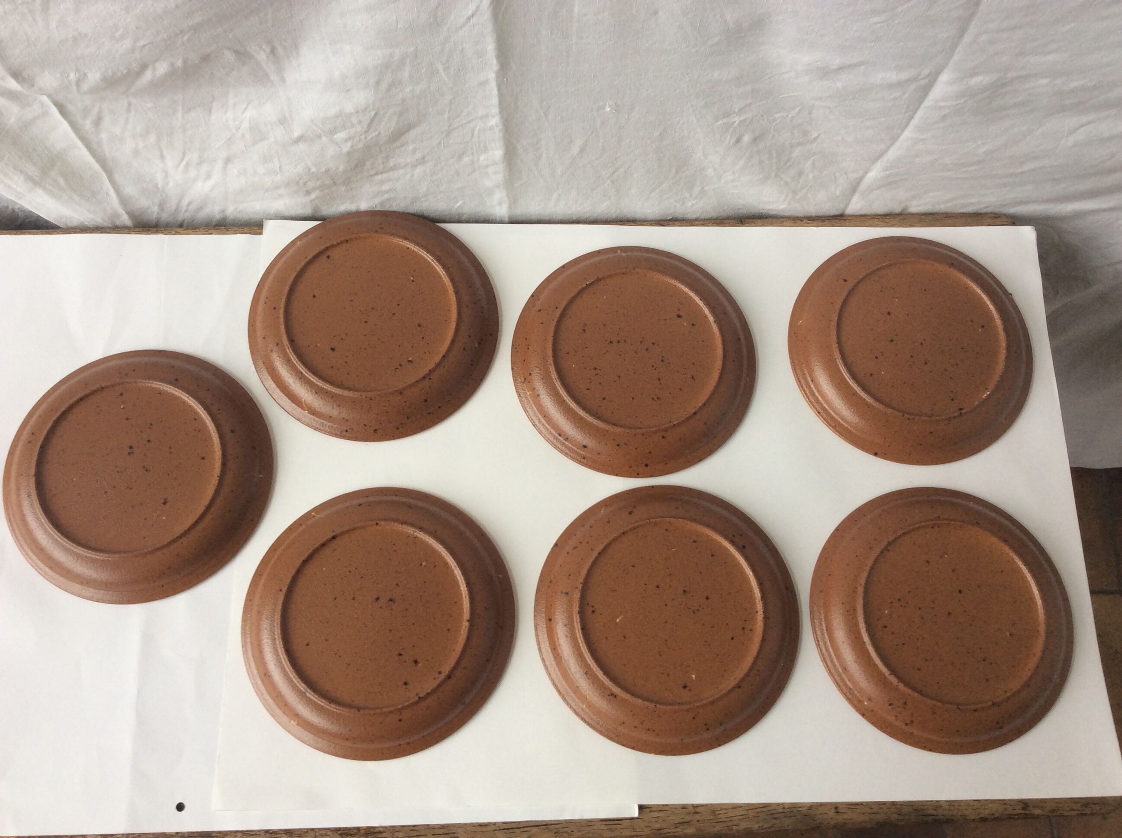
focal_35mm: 32
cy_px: 419
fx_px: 1036
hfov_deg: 56.9
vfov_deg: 44.1
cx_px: 561
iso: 32
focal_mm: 3.3
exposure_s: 1/33
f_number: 2.4
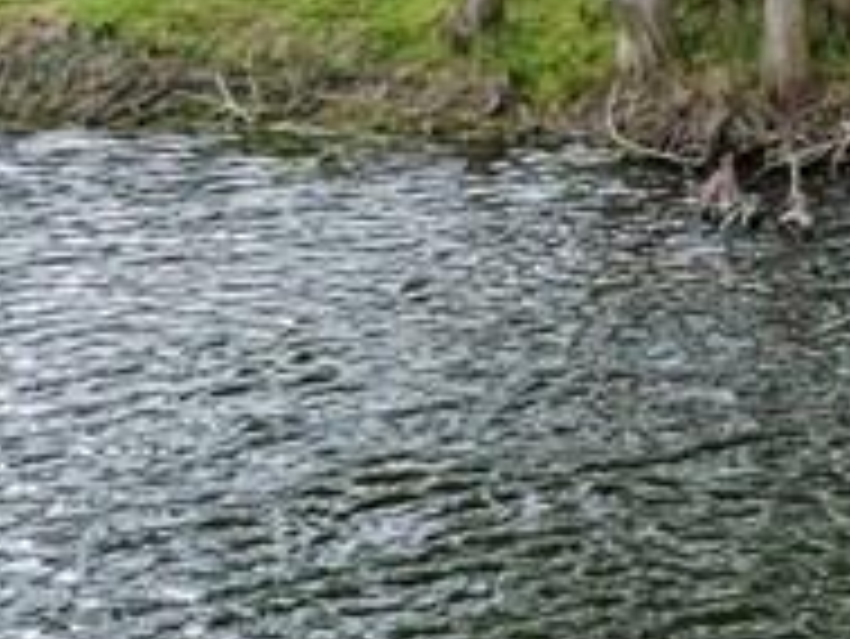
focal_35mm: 130
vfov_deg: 10.9
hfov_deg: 12.1
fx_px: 3194
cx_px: 2051
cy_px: -378
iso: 170
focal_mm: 12.29
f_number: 2.8
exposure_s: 1/2500
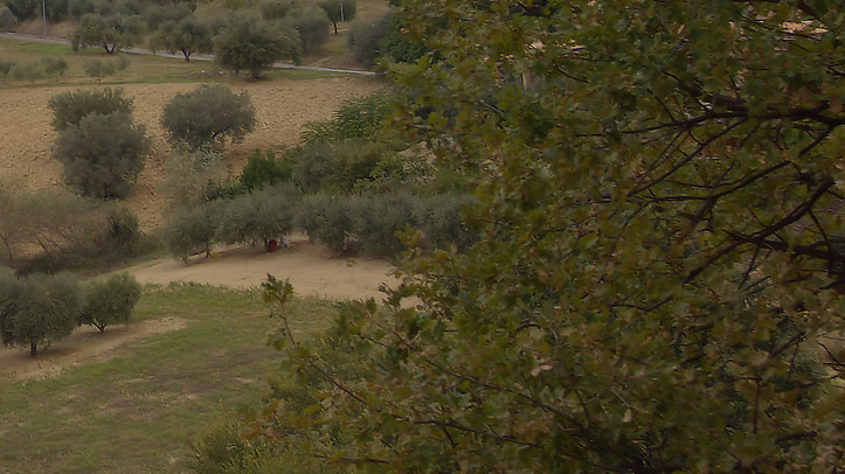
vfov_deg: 6.9
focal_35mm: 174
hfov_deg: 11.9
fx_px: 3897
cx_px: -385
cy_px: -123
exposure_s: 1/80
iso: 100
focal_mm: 50
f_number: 11
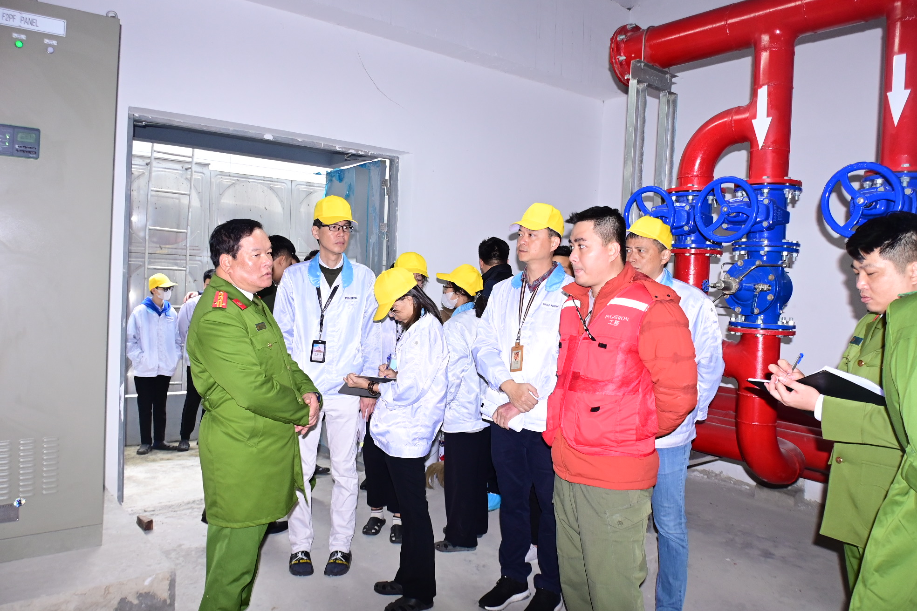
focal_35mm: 27
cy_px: 306
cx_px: 458
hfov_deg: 67.4
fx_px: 688
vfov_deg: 47.9
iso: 1000
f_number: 5
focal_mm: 18
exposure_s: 1/160
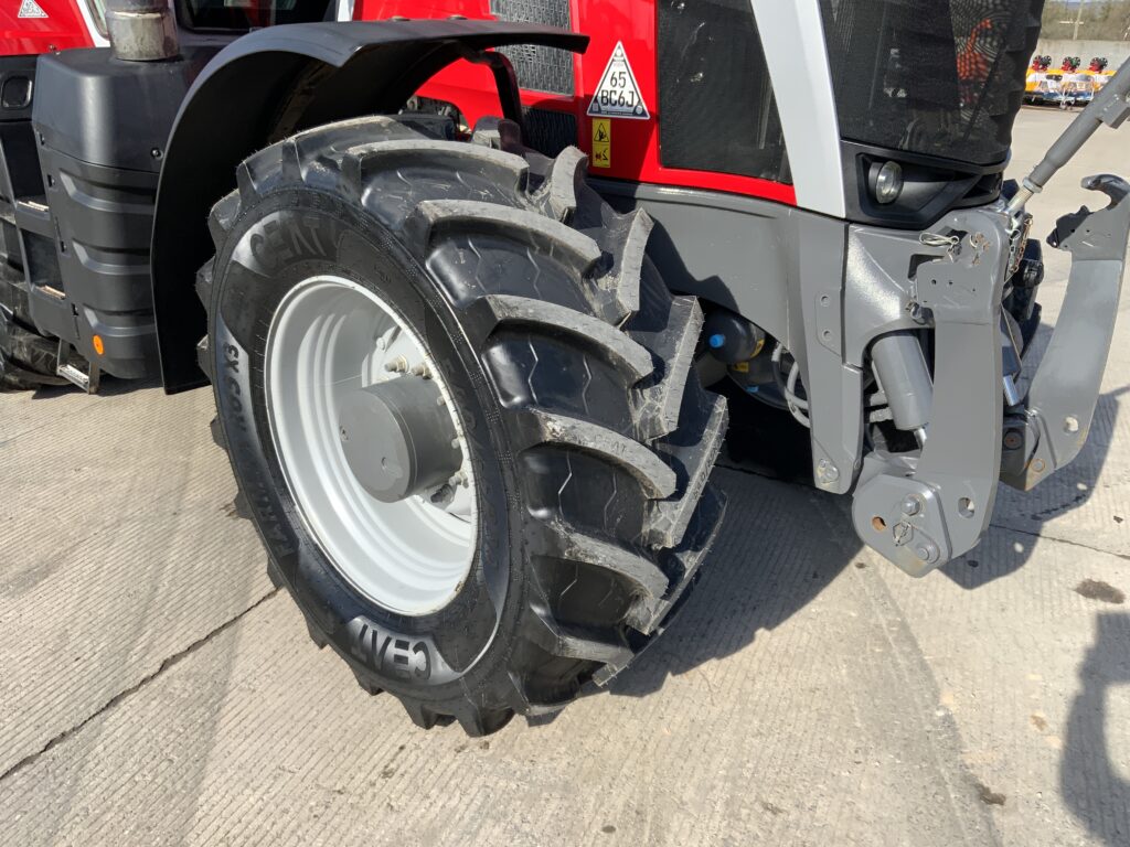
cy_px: 424
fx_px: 947
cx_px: 565
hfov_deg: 61.7
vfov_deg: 48.2
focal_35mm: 29
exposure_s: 1/1035
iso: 16
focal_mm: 3
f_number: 1.8
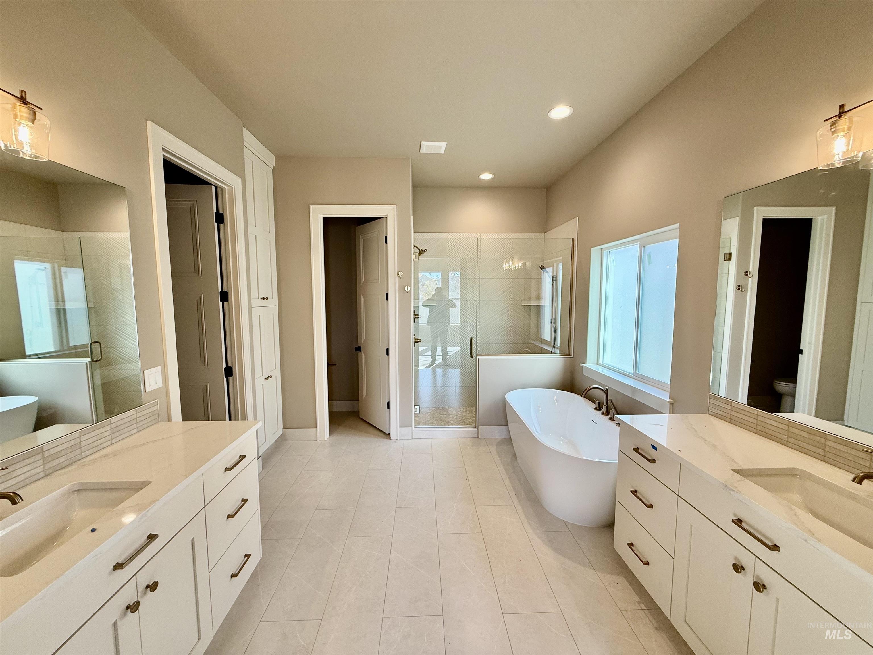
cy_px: 328
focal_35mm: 14
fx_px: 353
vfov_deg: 85.7
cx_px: 436
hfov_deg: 102.1
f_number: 2.2
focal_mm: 2.22
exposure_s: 1/120
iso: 80
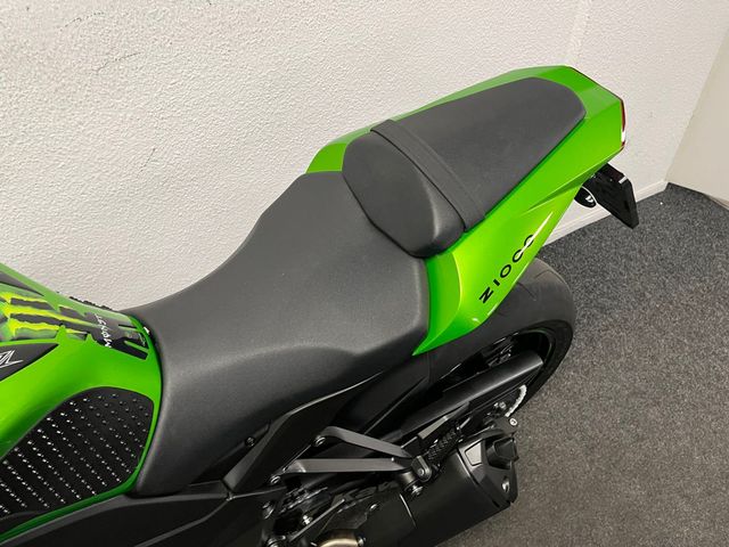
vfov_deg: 53.1
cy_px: 274
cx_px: 364
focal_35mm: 26
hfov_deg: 67.3
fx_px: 548
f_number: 1.6
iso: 125
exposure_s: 1/50
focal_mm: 5.1
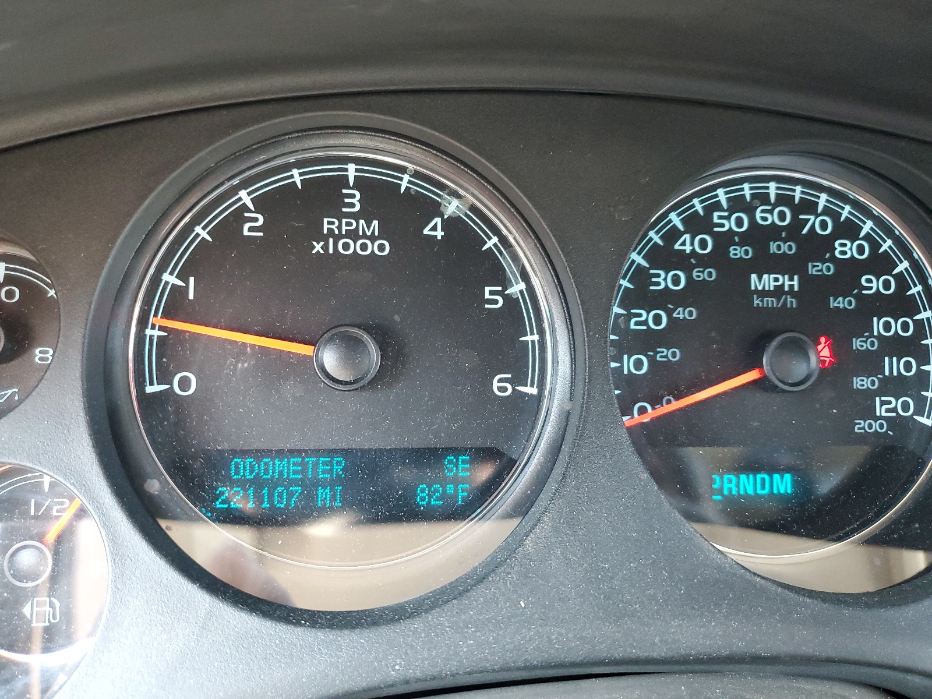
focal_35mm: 26
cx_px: 466
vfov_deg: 53.1
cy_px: 350
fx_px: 700
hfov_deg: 67.3
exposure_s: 1/60.2
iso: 301
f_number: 1.5
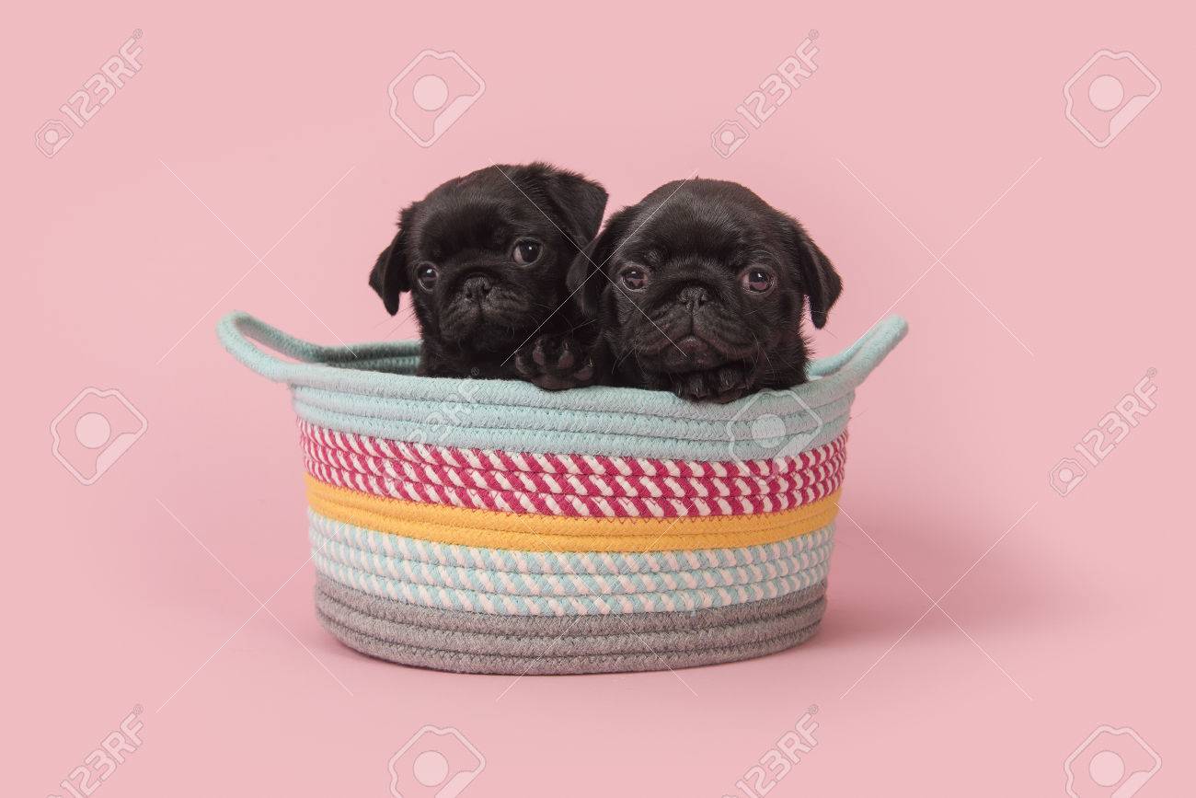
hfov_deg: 41.1
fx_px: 1595
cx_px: 598
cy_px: 399
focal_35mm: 48
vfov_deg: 28.1
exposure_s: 1/160
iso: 100
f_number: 11
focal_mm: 48
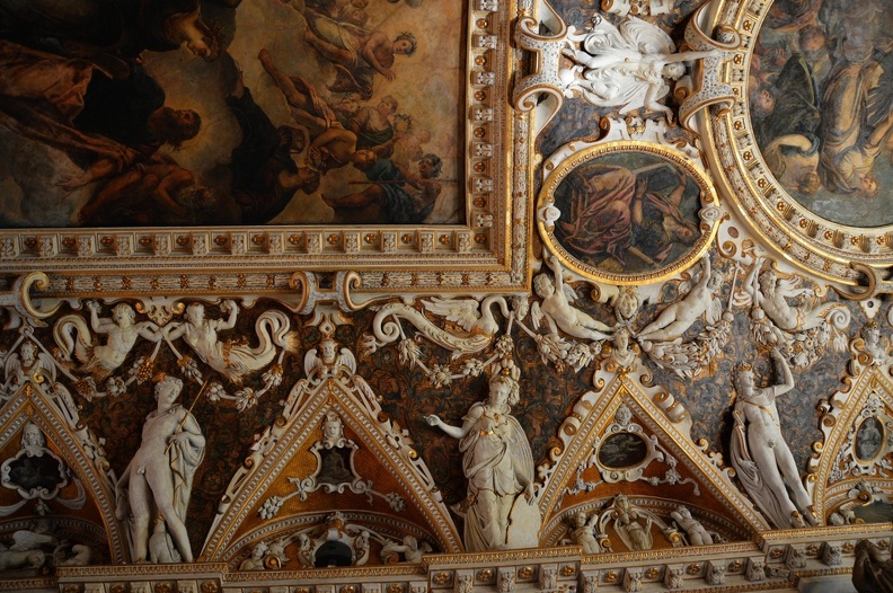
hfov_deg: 67.4
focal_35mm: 27
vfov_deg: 47.8
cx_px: 446
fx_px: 669
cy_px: 296
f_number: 3.5
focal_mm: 18
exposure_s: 1/50
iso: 400
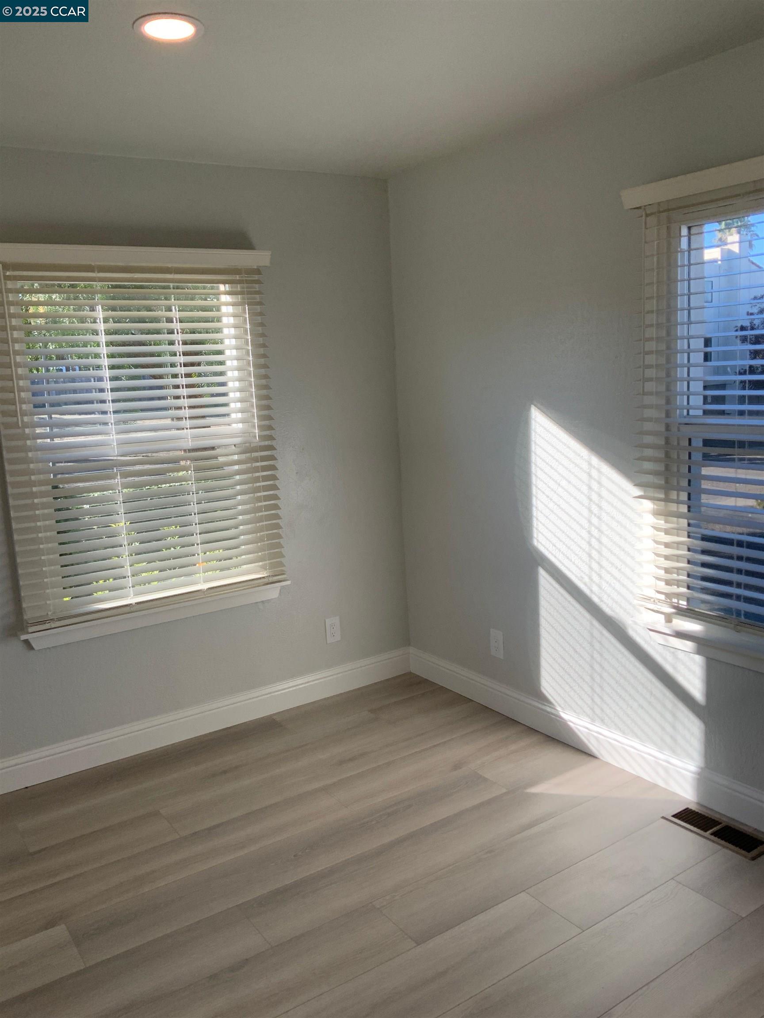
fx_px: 853
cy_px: 509
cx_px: 382
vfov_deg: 61.7
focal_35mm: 29
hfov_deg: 48.2
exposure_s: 1/249
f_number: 1.8
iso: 16
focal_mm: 3
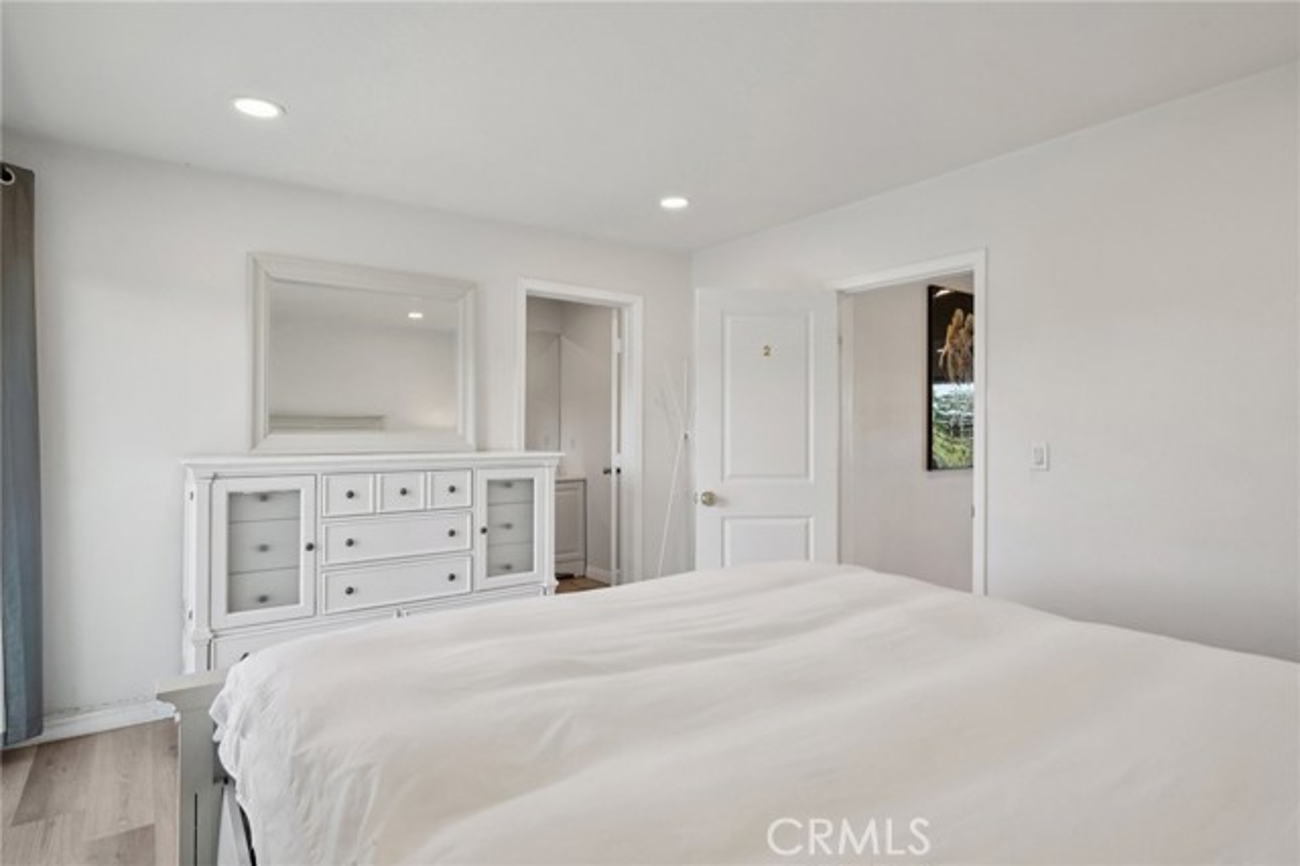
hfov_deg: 90.0
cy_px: 433
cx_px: 650
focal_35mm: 18
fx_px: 650
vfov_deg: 67.3
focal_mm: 18
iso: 250
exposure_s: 1/30
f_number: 8
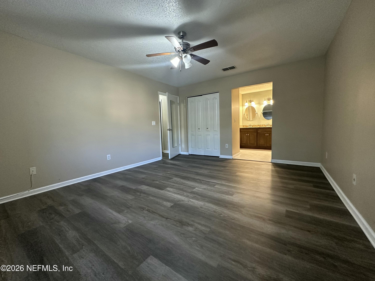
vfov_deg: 85.7
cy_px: 140
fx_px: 152
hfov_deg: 102.1
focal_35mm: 14
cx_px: 188
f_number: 2.2
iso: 500
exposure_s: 1/60
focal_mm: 2.22
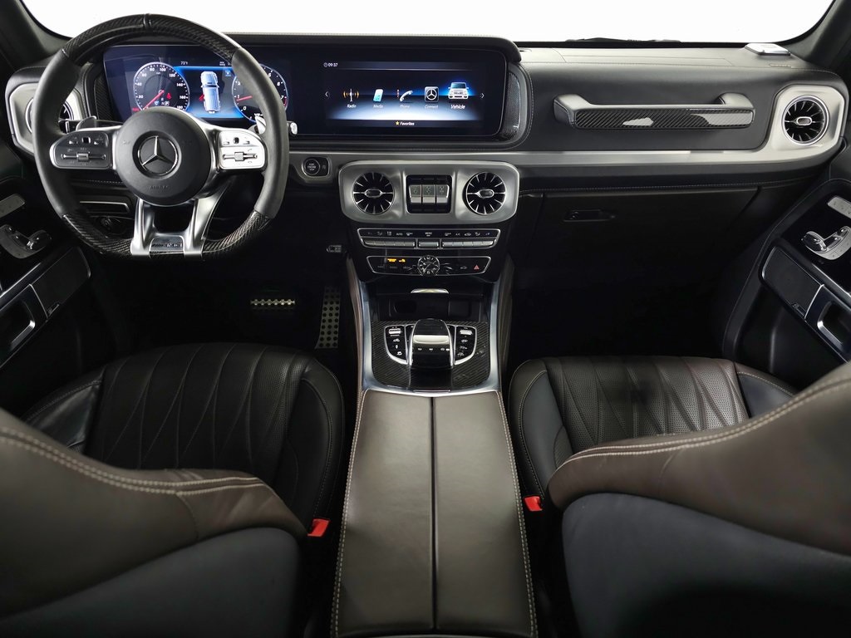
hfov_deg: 73.9
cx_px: 426
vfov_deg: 58.9
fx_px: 565
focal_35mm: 23
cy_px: 319
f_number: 1.7
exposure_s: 1/60
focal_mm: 6.3
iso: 200
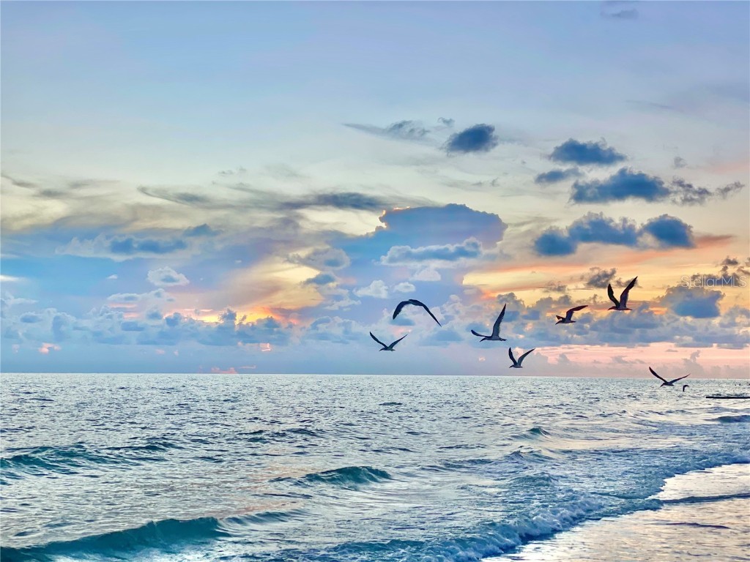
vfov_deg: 28.0
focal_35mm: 52
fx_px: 1127
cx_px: 375
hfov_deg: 36.8
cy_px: 281
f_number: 2
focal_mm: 6
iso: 25
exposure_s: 1/122
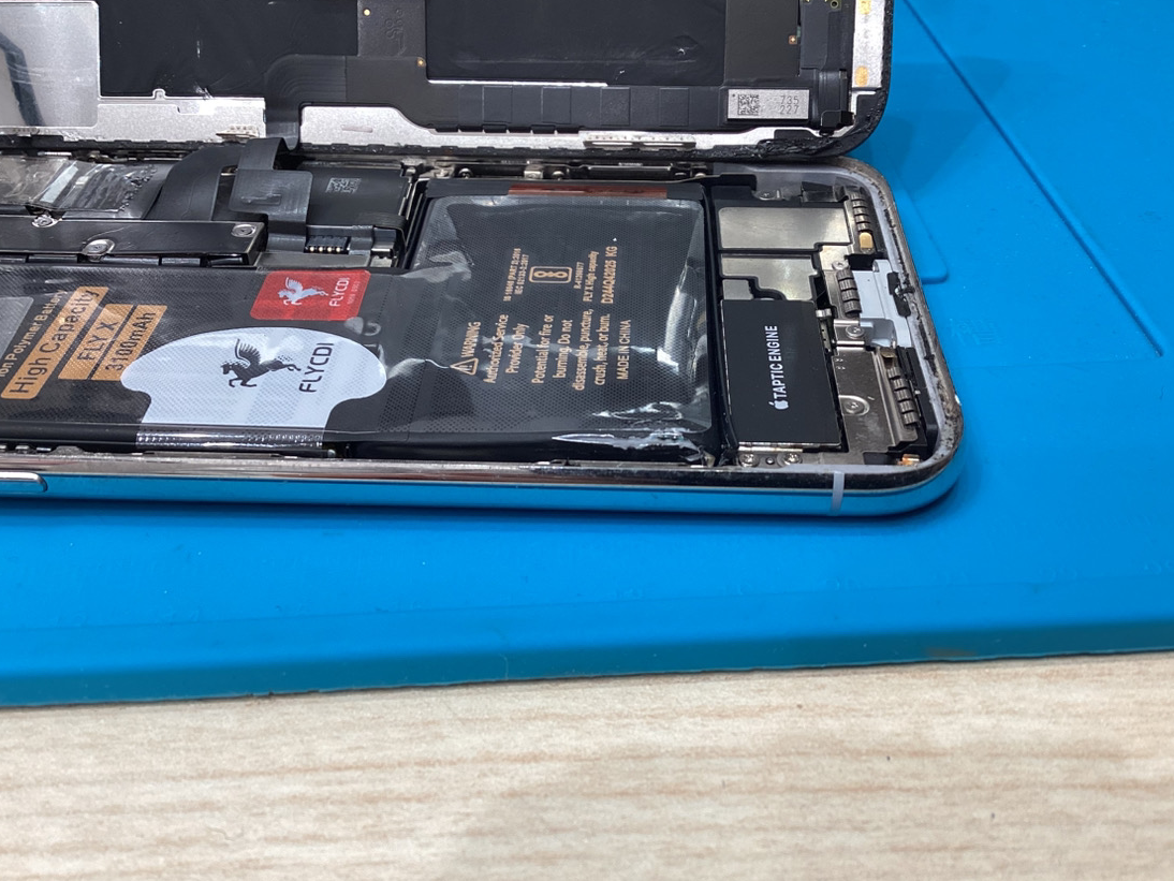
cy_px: 467
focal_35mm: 34
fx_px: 1153
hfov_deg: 53.9
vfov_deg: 41.8
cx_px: 603
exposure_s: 1/100
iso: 80
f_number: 2.4
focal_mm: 3.3
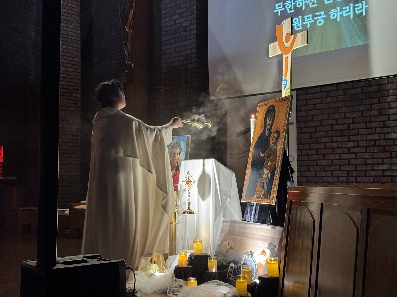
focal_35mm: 48
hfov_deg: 39.7
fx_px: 550
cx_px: 198
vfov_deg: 30.3
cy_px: 148
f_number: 1.78
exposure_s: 1/30
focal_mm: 6.76
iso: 500
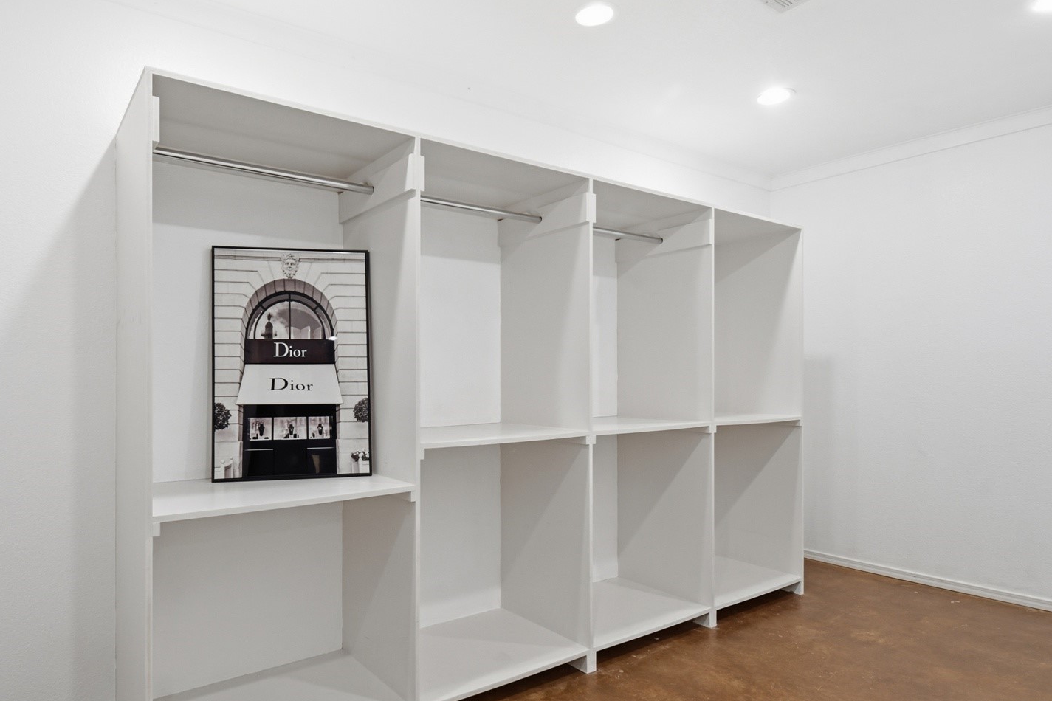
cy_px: 372
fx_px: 584
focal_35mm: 20
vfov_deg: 61.9
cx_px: 413
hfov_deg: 82.8
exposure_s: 1/15
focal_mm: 10
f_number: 13
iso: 250
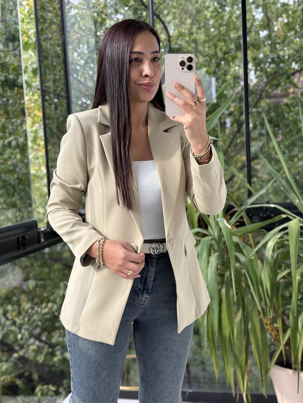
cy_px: 202
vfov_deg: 39.7
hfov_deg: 30.3
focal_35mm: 48
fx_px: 560
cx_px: 152
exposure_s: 1/307
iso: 80
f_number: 1.78
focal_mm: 6.76
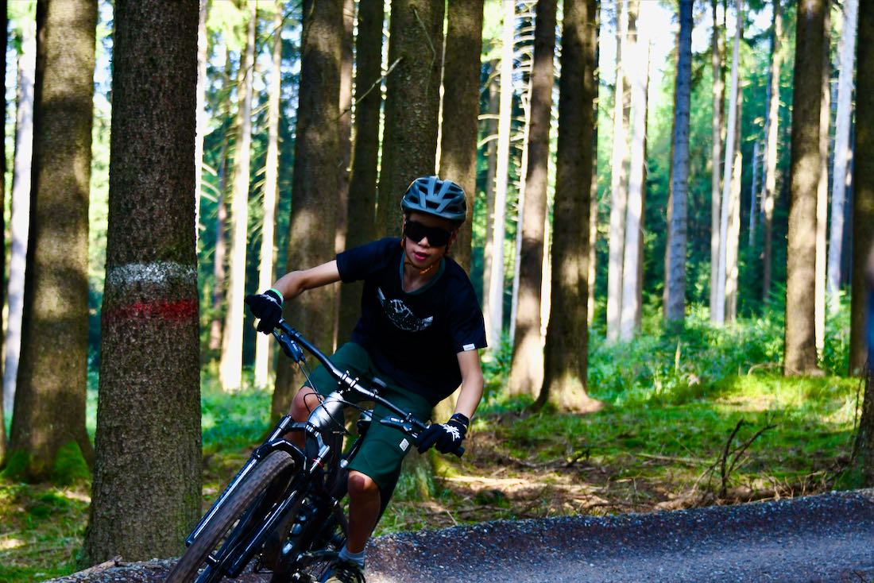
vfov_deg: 13.0
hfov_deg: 19.5
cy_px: 292
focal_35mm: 105
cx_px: 437
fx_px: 2550
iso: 800
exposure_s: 1/250
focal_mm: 70
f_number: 5
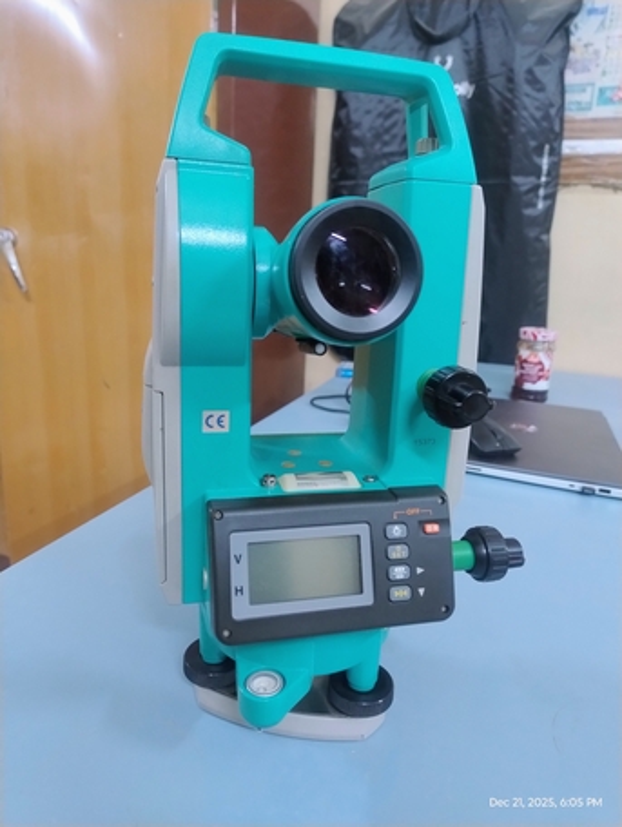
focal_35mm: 24
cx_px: 311
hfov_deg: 56.9
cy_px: 414
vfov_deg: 71.5
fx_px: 574
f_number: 1.8
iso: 1947
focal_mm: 5.56
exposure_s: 1/30
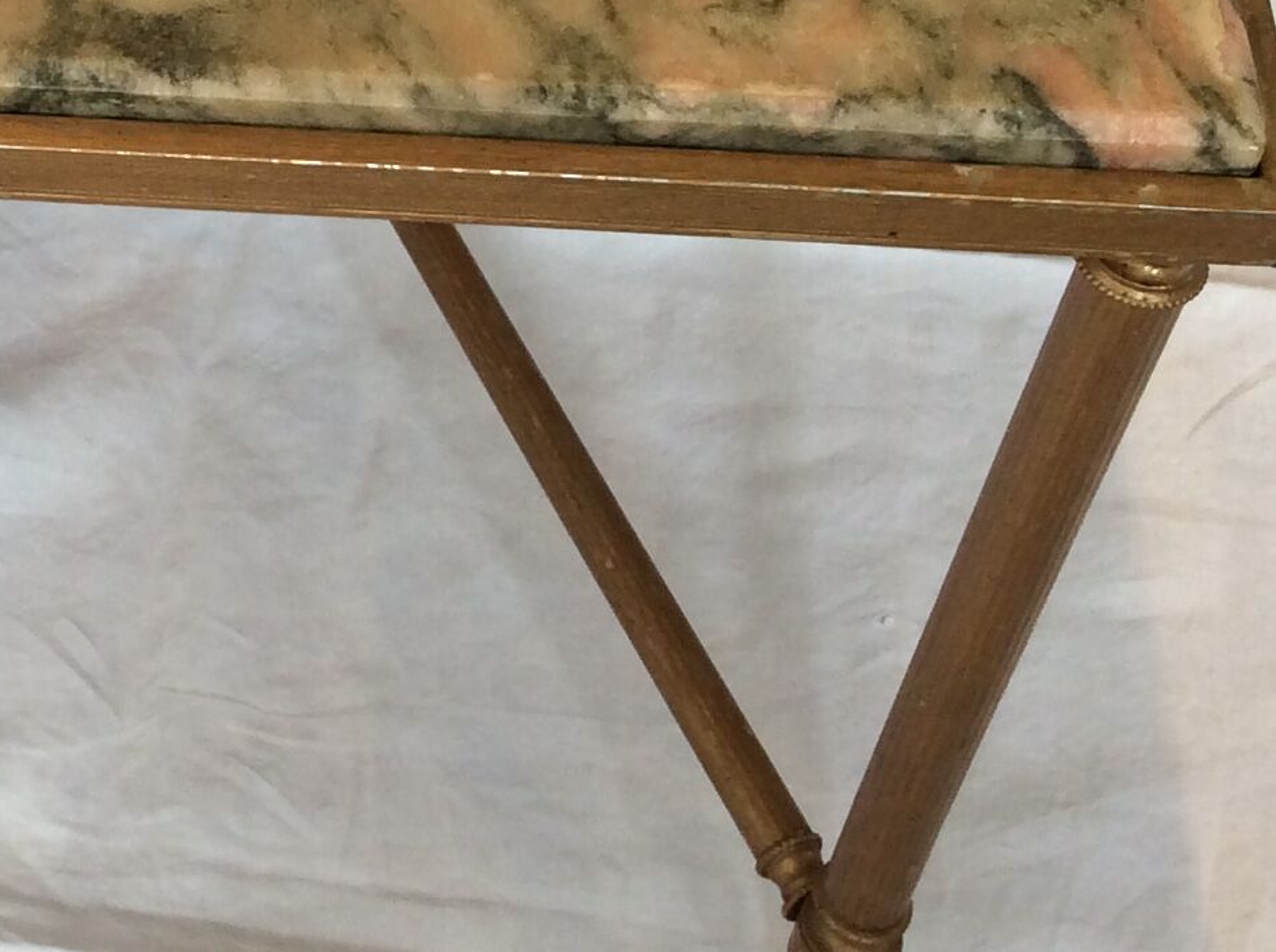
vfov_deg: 16.4
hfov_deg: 21.5
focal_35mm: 88
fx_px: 3238
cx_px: -4
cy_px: 43
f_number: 2.4
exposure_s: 1/33
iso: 40
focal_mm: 3.3
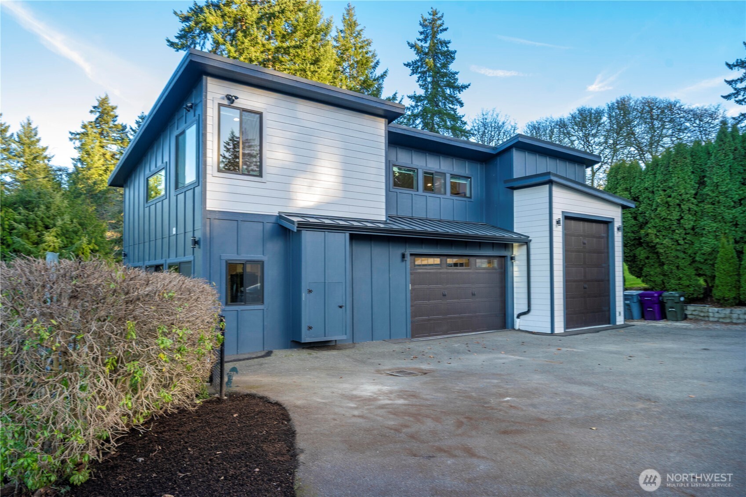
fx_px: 497
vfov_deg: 53.1
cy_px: 248
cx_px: 373
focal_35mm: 24
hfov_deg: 73.7
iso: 160
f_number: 6.3
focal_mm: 24
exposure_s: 1/30
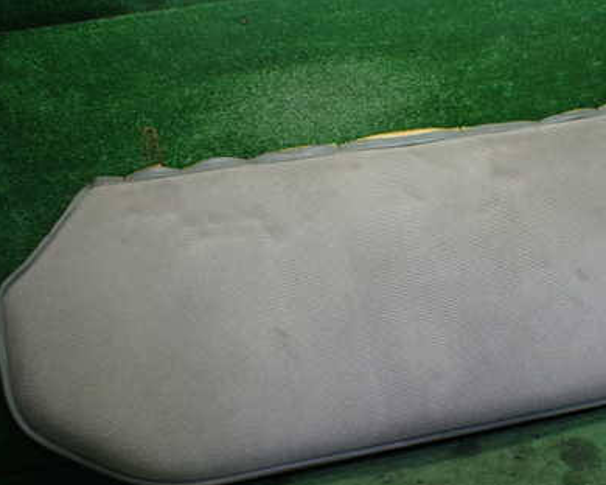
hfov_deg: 40.4
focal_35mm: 45
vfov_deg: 33.4
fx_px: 807
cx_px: 426
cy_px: 274
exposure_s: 1/125
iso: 250
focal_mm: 5.4
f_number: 2.3
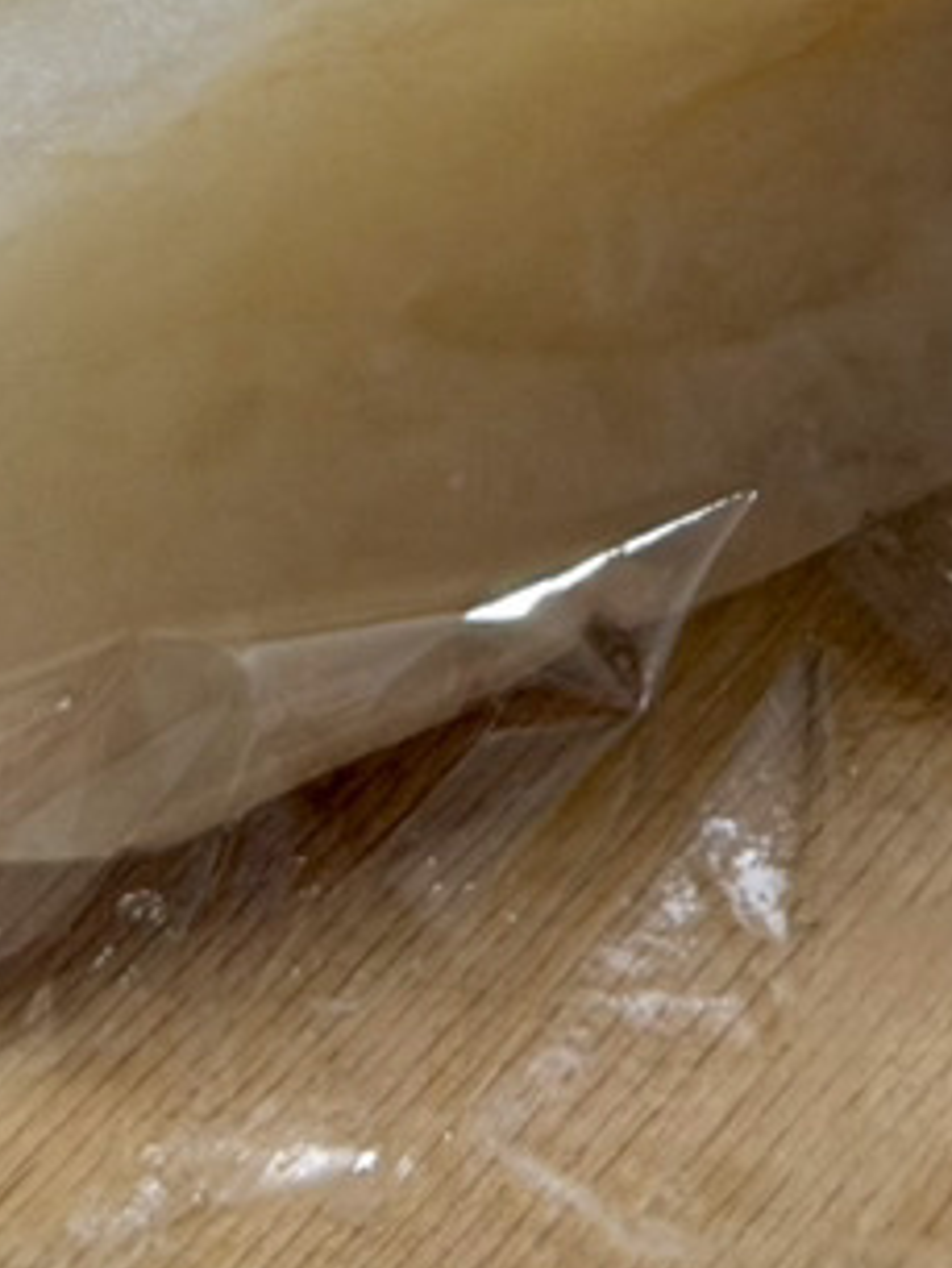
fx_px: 6926
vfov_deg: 10.0
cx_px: 1571
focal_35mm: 189
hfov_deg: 7.7
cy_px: -840
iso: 64
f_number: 1.78
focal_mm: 6.76
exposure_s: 1/60
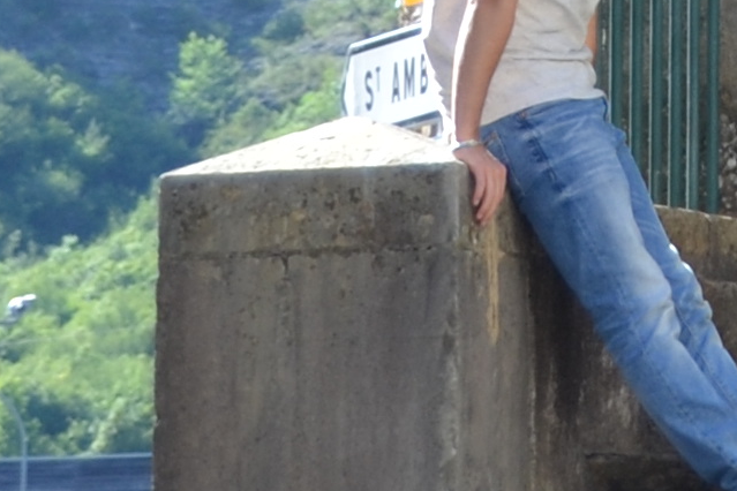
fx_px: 7533
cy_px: -1131
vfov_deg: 3.6
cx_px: 2407
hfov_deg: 5.2
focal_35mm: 368
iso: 110
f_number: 5.6
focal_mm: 34
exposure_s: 1/125
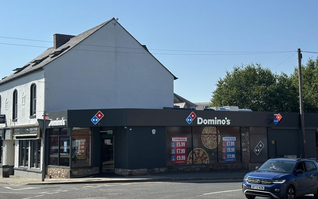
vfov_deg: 22.0
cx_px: 152
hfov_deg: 34.5
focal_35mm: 59
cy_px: 82
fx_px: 511
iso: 64
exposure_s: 1/4785
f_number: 1.78
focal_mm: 6.86
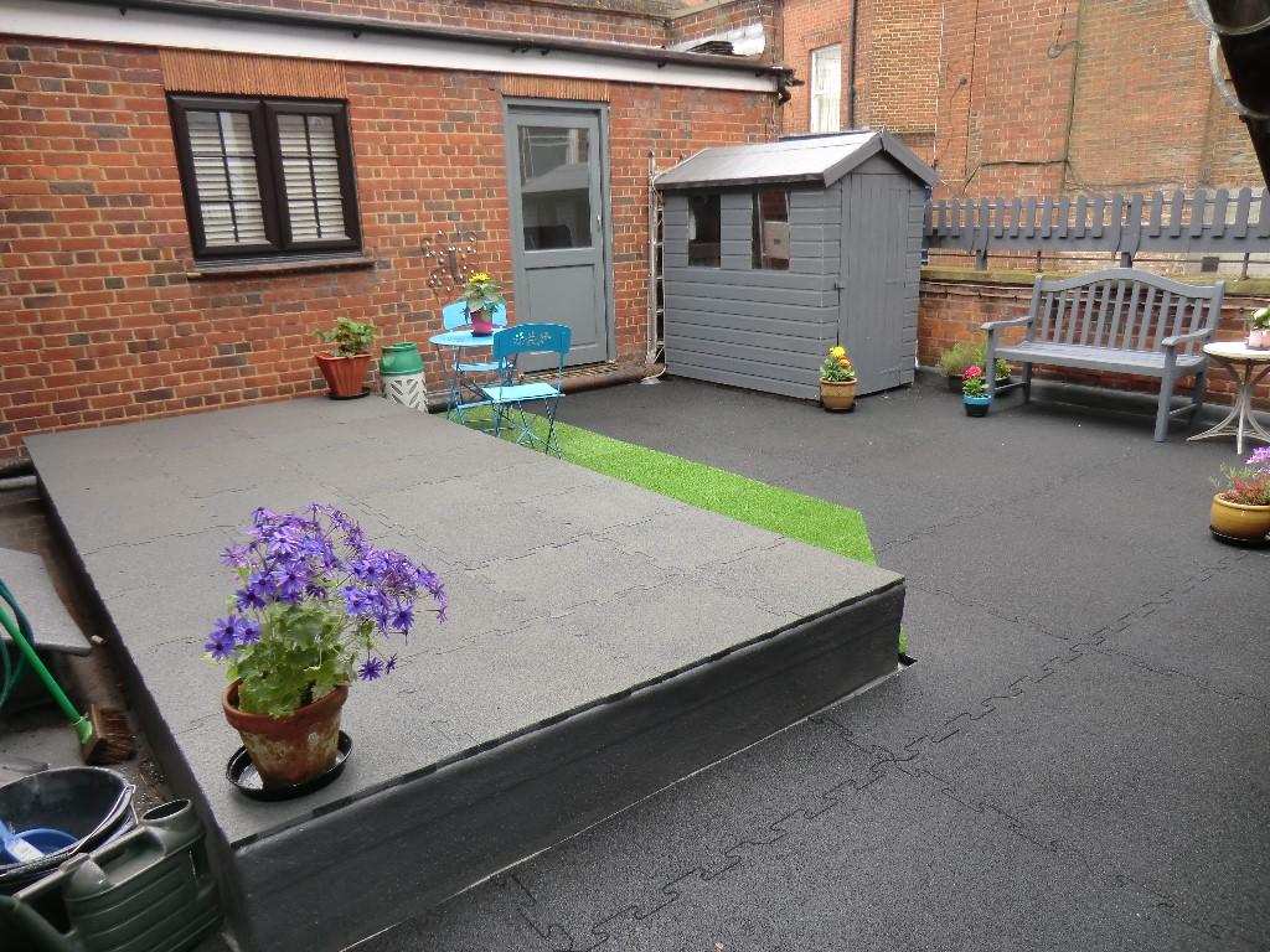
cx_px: 635
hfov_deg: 71.6
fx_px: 881
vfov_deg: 56.8
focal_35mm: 24
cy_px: 476
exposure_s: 1/60
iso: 64
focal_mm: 4.3
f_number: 3.2
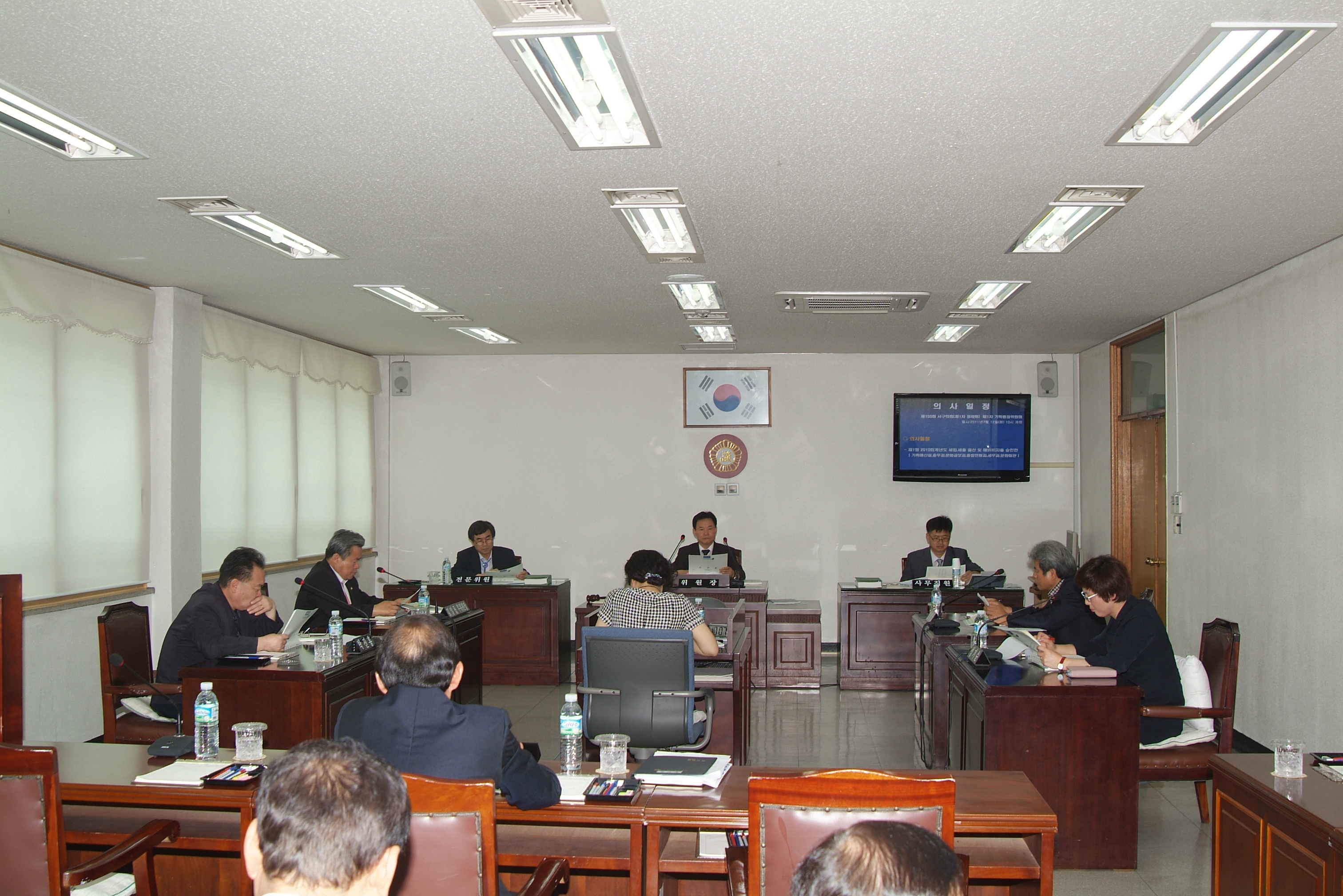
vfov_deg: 36.9
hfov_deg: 53.1
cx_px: 672
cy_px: 448
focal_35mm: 36
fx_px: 1343
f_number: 4.8
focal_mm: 24
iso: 200
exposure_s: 1/60
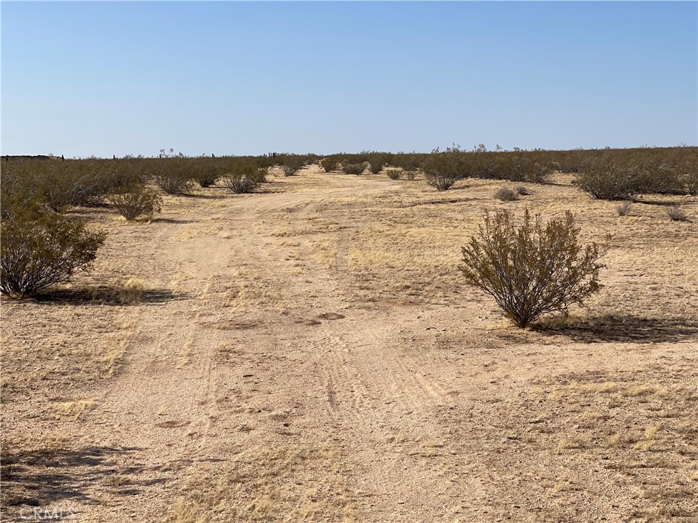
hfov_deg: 30.3
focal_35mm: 64
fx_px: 1291
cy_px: 262
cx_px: 349
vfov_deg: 22.9
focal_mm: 7.5
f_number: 2.2
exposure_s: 1/2950
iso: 32
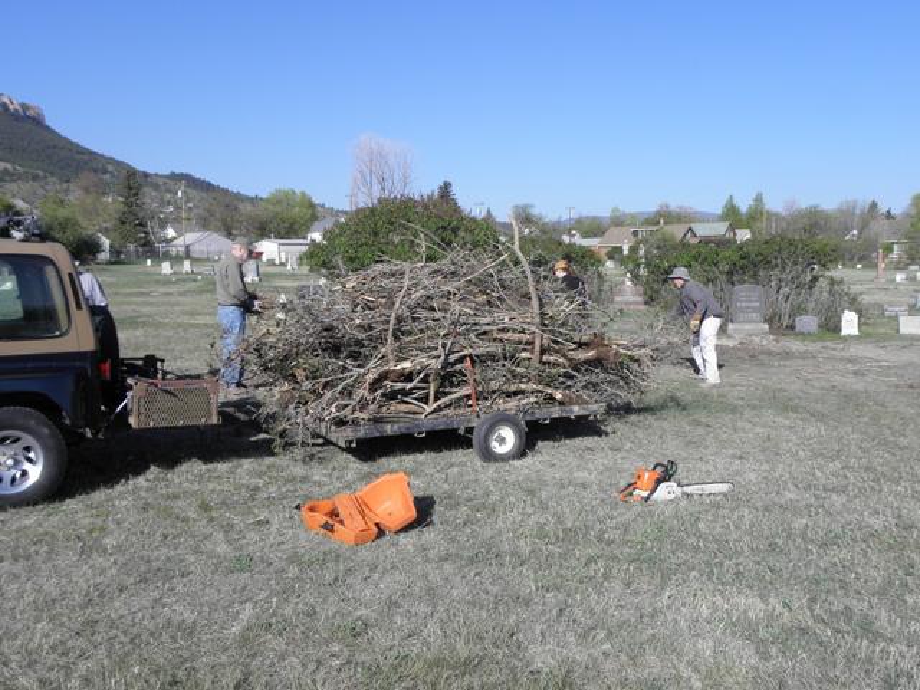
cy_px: 345
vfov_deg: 39.7
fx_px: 957
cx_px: 460
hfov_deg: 51.4
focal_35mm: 36
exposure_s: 1/320
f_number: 5.6
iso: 64
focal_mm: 6.44
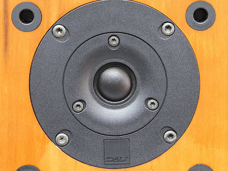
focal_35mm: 200
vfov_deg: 7.4
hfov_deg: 9.9
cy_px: 86
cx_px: 114
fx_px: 1317
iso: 200
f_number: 5.6
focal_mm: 35.8
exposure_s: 1/1.3
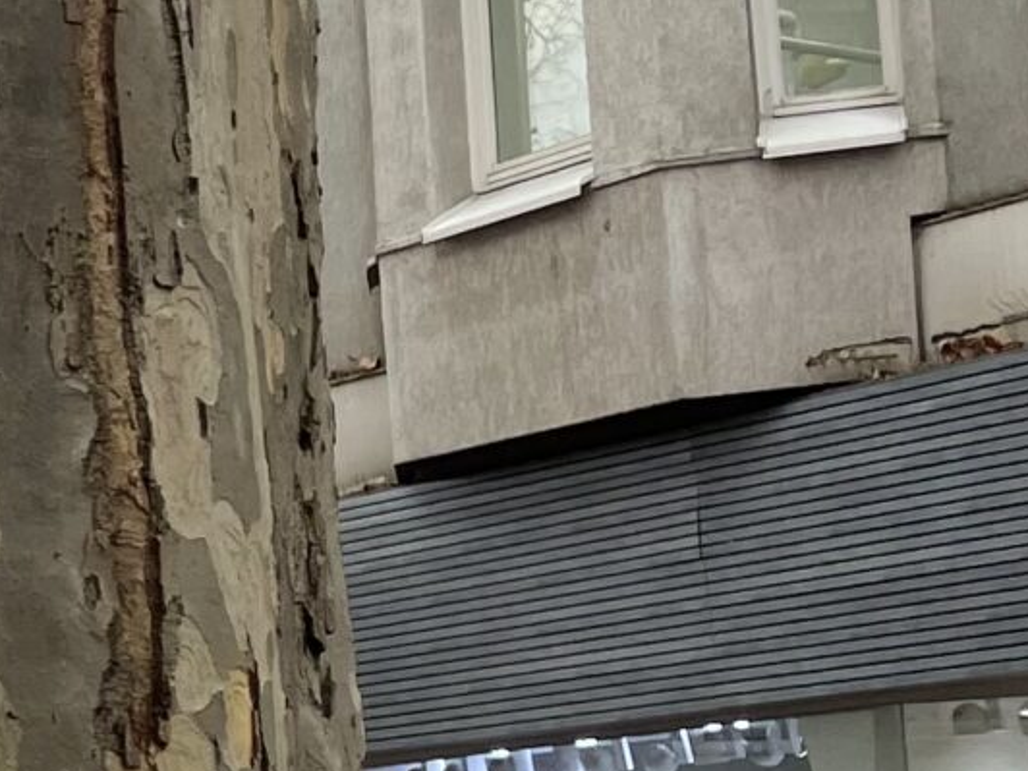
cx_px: -1372
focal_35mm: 125
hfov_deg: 12.6
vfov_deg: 11.8
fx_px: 3712
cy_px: 549
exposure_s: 1/383
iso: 32
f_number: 1.6
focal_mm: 4.2
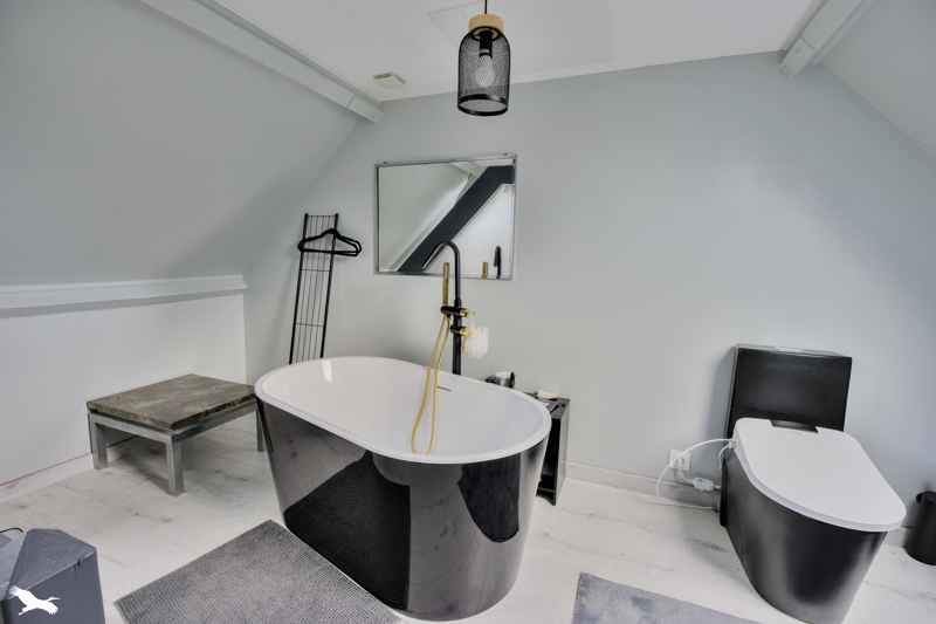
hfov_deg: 96.7
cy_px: 312
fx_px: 416
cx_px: 468
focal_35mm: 16
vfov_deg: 73.7
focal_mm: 16
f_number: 8
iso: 800
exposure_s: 1/80
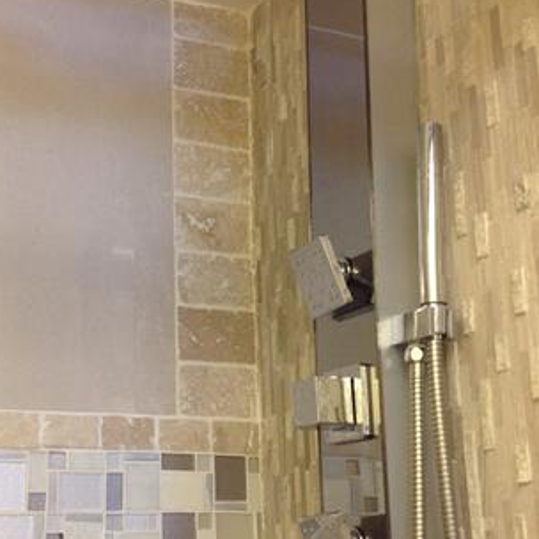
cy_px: 324
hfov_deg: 27.9
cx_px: 159
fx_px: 1075
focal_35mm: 61
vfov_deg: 28.1
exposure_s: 1/15
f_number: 2.4
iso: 50
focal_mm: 4.28
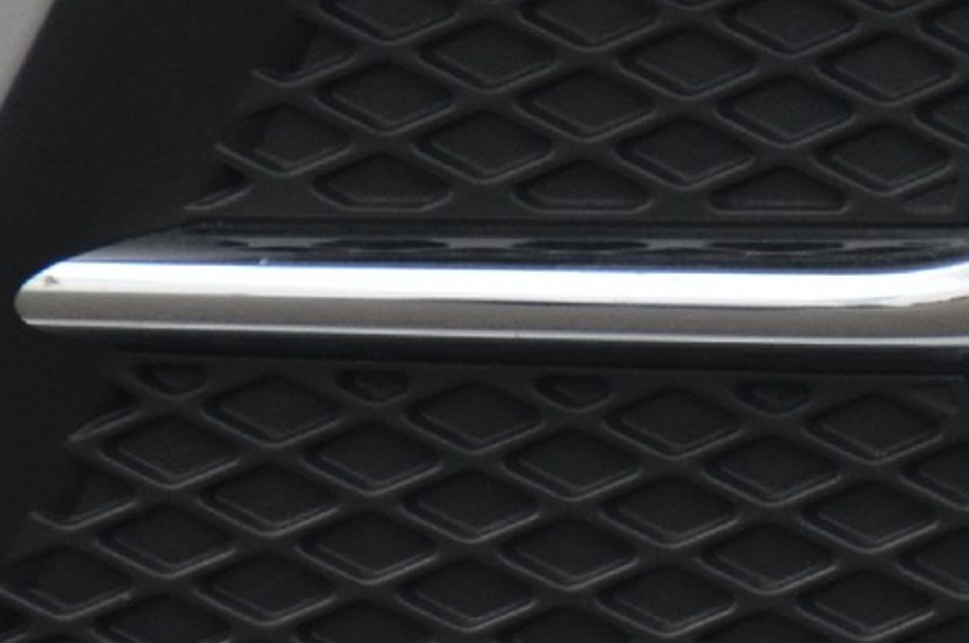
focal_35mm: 1512
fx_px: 40632
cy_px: 278
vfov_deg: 0.9
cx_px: 1532
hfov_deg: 1.4
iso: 640
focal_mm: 200
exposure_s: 1/1000
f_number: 5.6
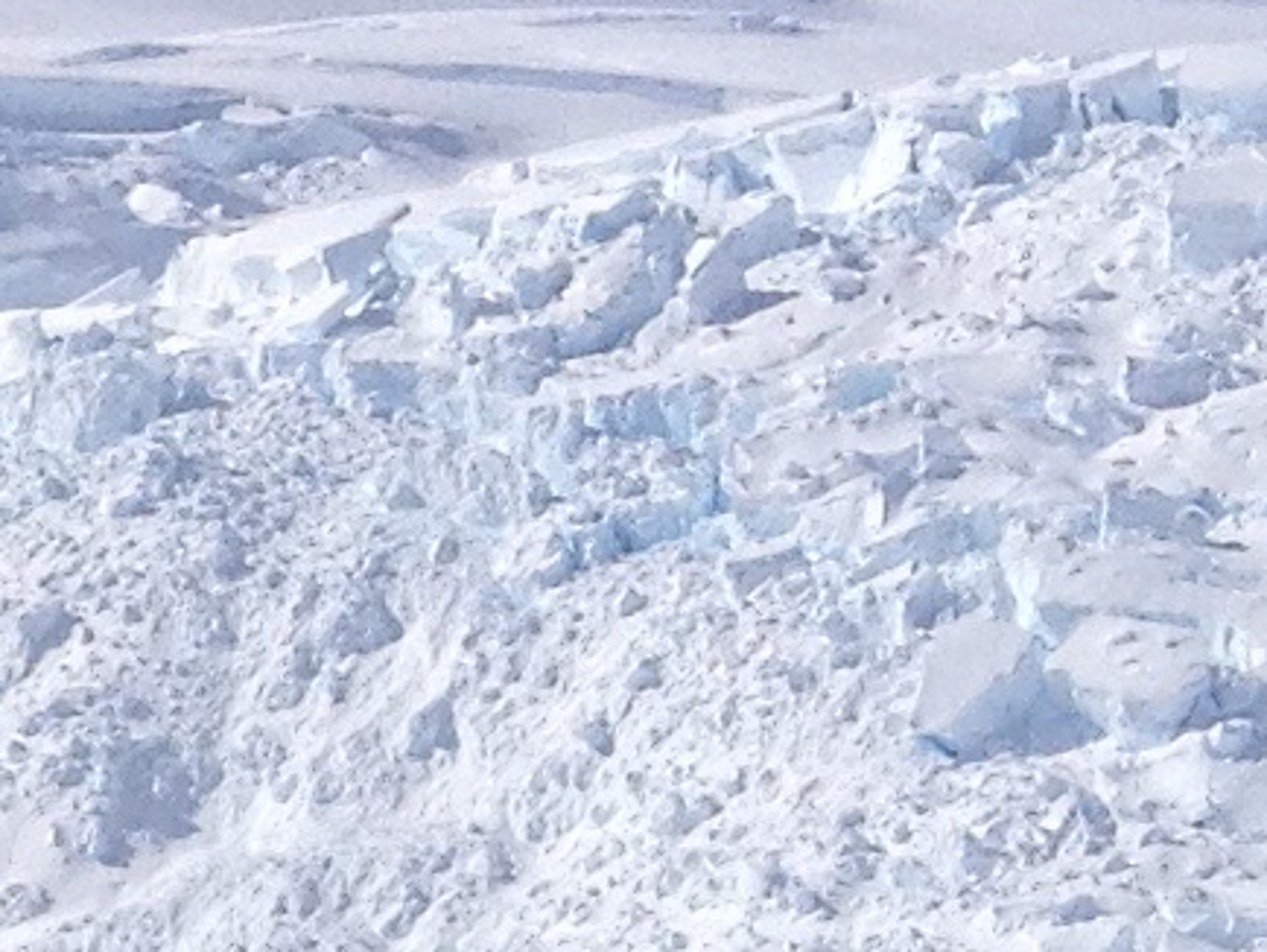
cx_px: -2788
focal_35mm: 263
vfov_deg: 5.6
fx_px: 9632
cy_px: 1116
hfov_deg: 6.7
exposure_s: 1/4255
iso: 50
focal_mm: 4.28
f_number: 2.4
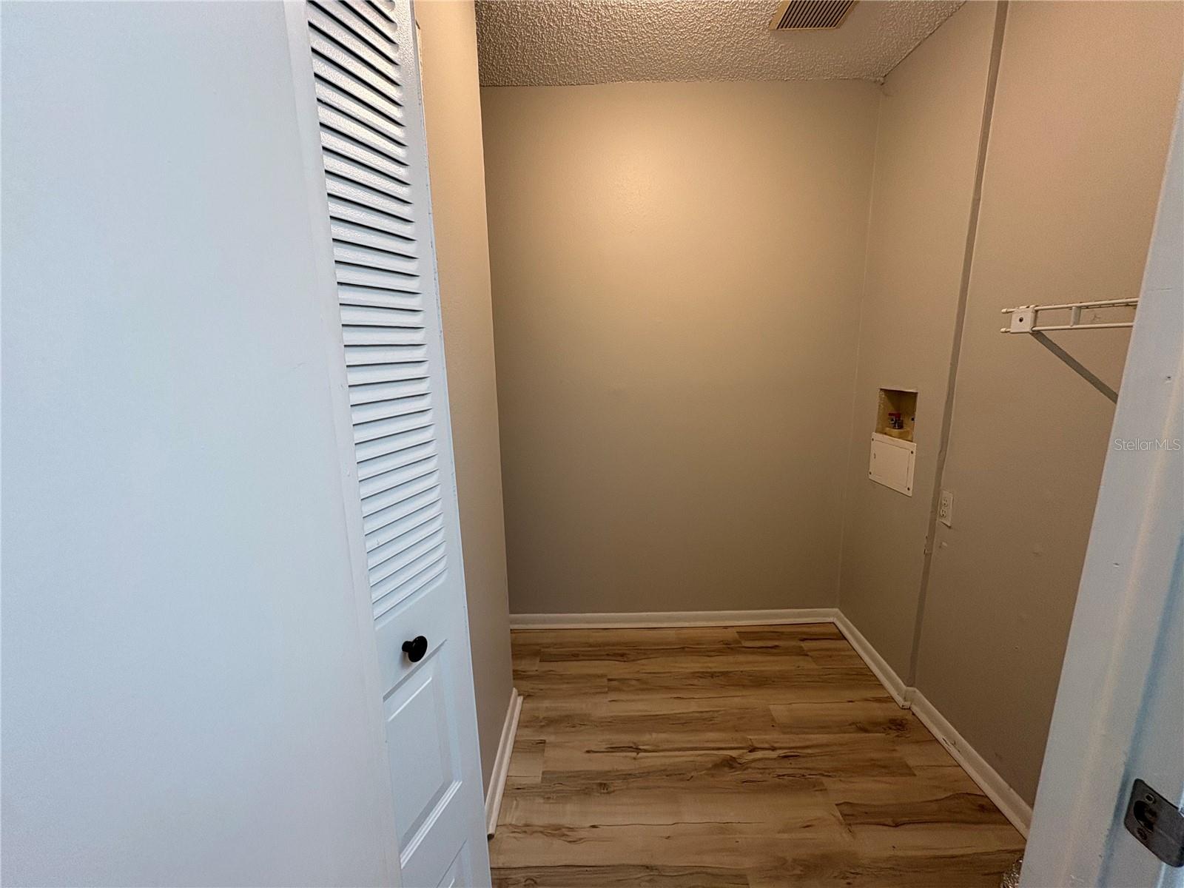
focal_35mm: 14
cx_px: 592
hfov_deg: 102.1
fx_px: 479
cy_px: 444
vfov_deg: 85.7
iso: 125
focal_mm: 2.22
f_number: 2.2
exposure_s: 1/60
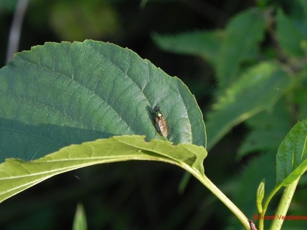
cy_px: 115
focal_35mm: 162
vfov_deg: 9.2
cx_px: 154
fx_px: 1437
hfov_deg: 12.2
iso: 160
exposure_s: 1/101
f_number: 4.5
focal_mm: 28.8
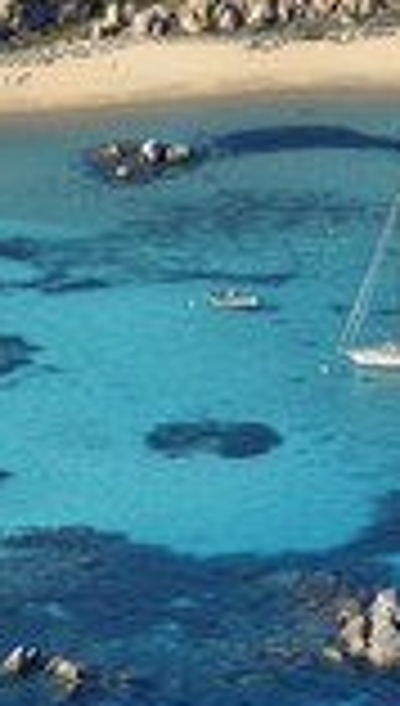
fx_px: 10479
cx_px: 144
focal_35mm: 559
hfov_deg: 2.2
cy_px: 247
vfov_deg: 3.9
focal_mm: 200
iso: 400
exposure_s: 1/1000
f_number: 9
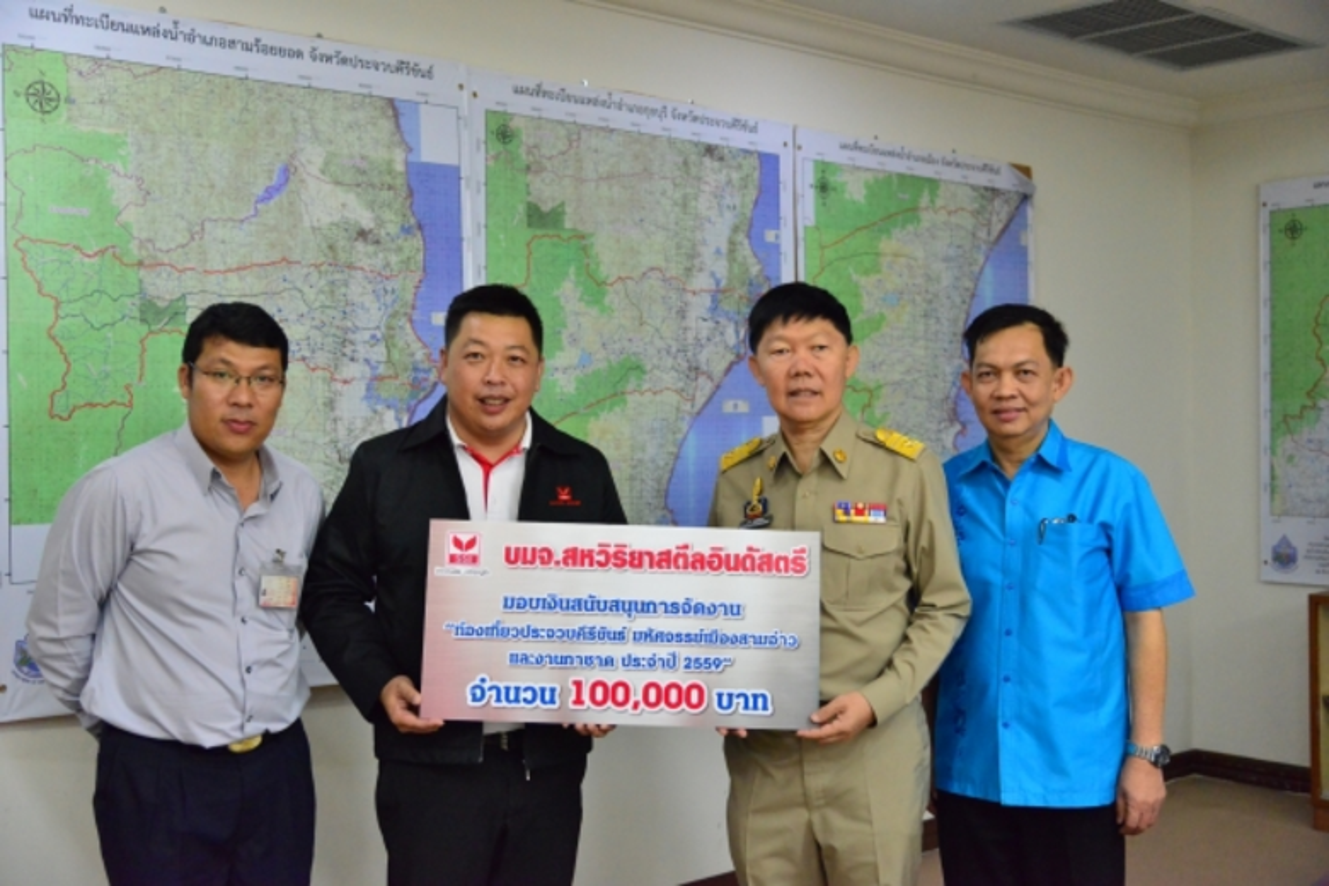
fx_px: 1477
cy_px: 443
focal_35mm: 40
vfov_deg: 33.4
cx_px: 664
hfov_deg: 48.5
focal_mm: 40
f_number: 4
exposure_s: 1/100
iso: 6400
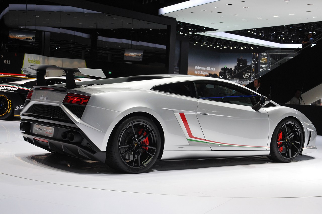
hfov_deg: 33.4
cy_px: 107
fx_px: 536
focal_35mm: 60
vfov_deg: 22.6
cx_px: 161
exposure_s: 1/320
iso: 640
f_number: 5.6
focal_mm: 40
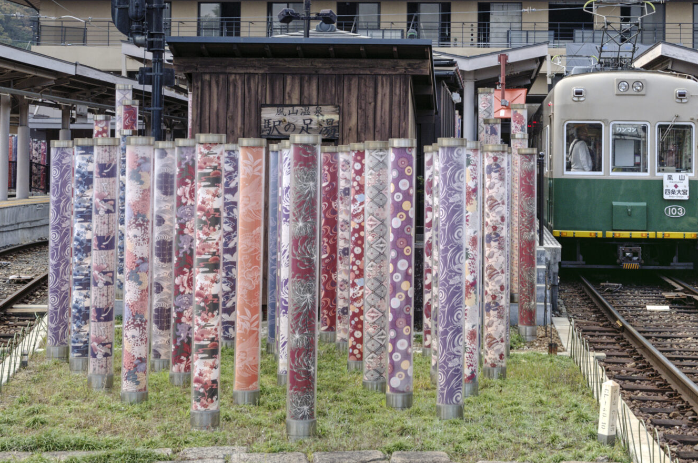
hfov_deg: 25.0
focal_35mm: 81
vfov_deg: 16.7
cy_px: 87
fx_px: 1568
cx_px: 452
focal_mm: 28
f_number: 7.1
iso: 125
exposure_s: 1/80
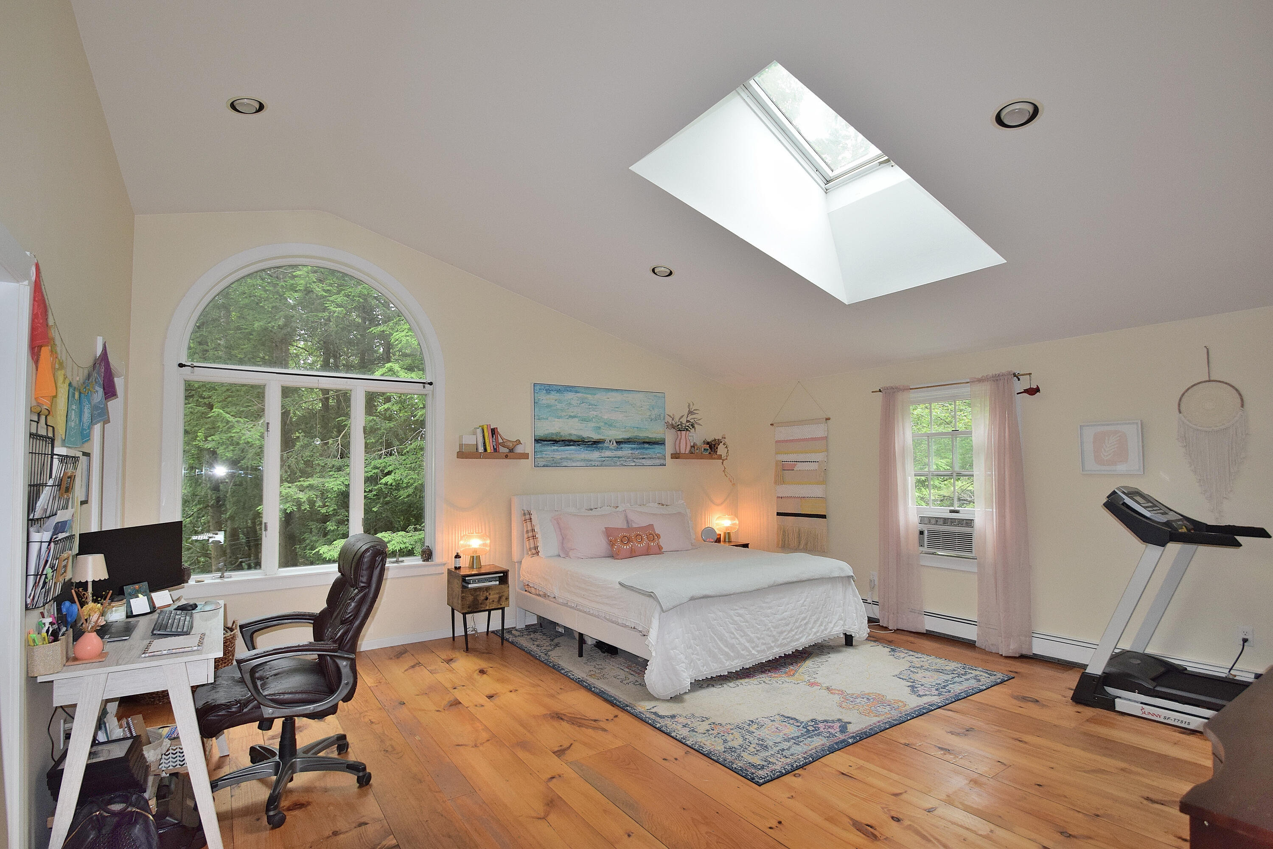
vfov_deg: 72.1
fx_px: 583
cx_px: 636
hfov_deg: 95.0
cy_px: 424
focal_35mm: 16
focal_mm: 11
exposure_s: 1/125
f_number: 5.6
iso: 800
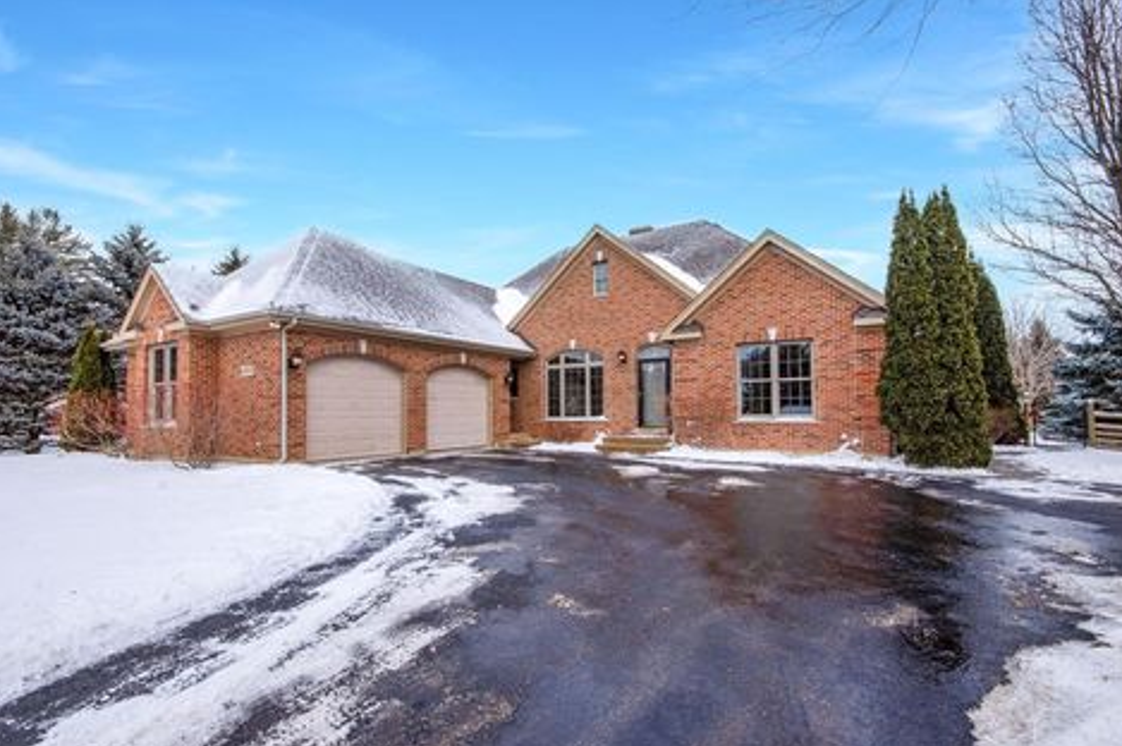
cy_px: 393
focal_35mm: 16
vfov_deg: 73.6
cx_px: 541
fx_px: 498
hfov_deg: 96.7
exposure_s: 1/400
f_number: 11
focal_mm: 10
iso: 800
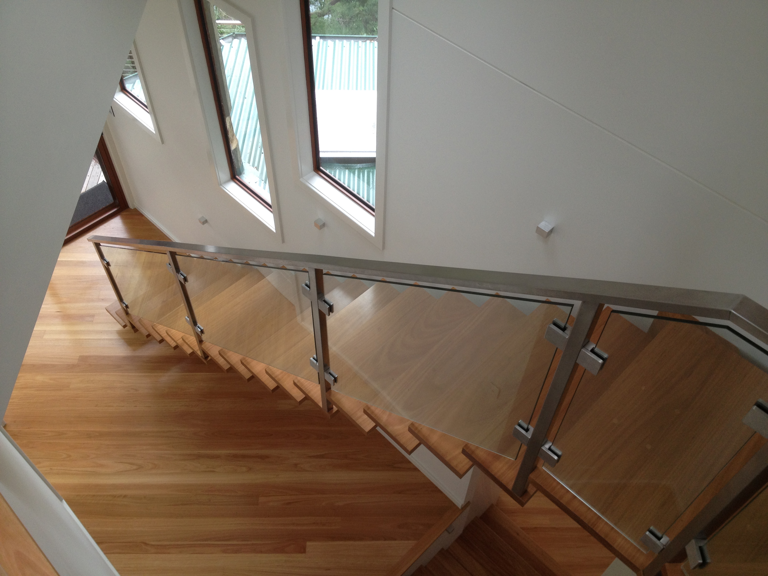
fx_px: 777
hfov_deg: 52.6
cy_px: 288
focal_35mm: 35
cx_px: 384
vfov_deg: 40.7
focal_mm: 4.28
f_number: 2.4
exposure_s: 1/40
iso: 80
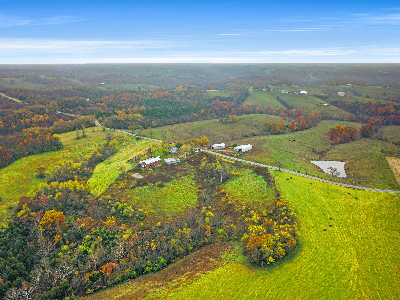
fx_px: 300
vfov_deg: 53.1
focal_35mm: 26
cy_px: 150
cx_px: 200
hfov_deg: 67.3
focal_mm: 4.73
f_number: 2.2
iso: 100
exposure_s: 1/800
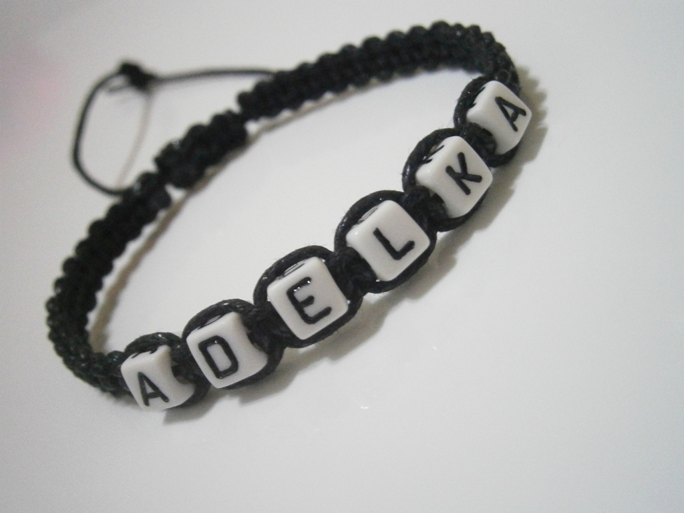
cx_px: 342
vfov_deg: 30.9
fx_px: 929
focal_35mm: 47
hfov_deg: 40.4
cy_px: 256
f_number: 3.4
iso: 800
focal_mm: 8.3
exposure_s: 1/20
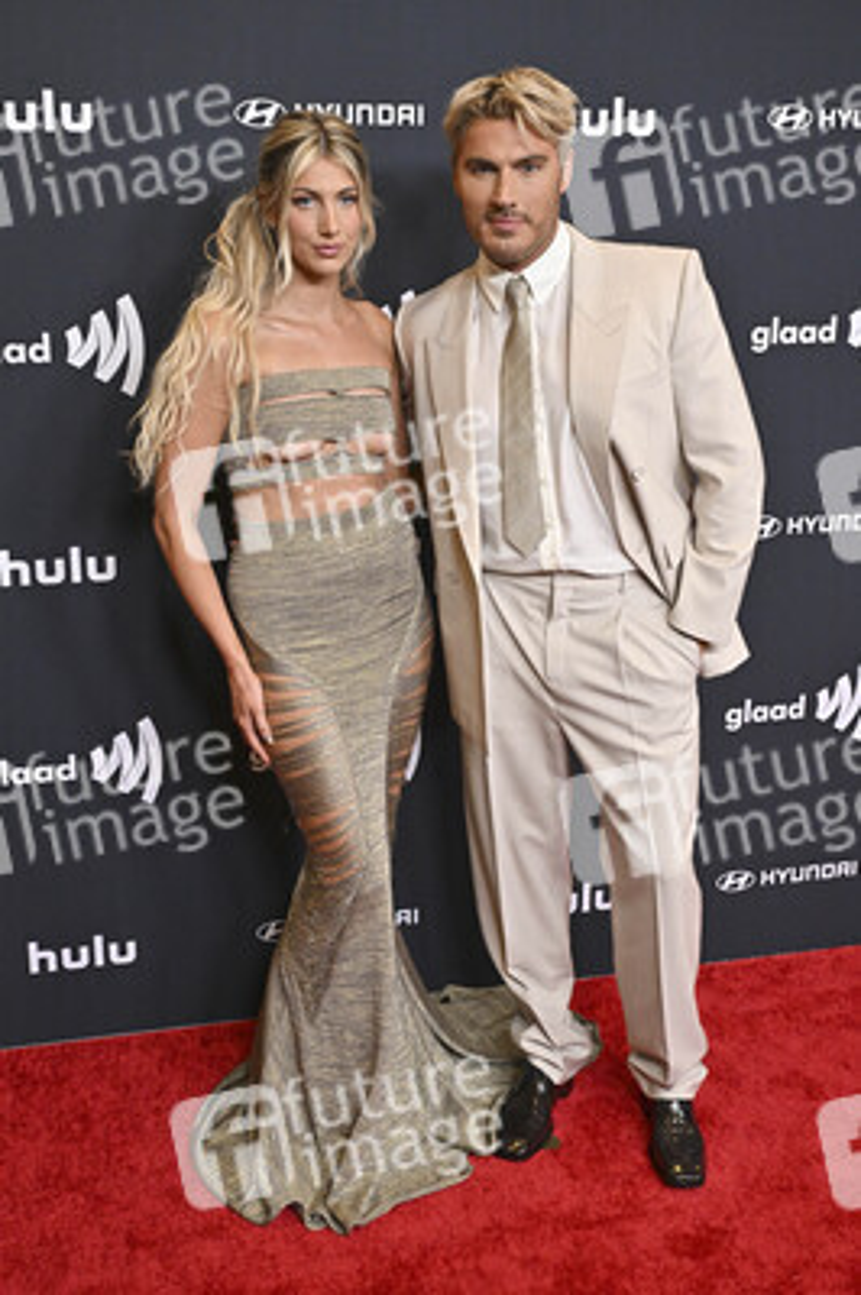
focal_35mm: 42
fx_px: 1509
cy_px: 648
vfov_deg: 46.4
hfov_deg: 31.8
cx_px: 430
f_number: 5.6
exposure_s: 1/250
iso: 4000
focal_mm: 42
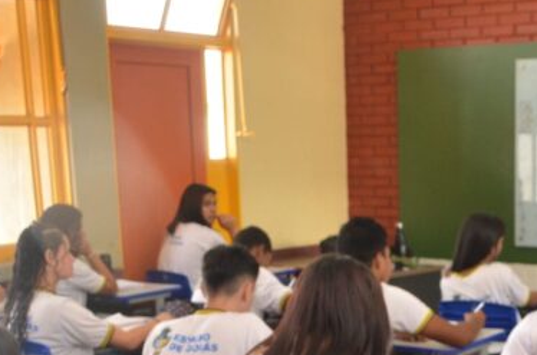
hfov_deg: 26.3
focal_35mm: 74
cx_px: 508
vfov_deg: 17.1
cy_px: 474
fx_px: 1101
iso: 400
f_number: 5.6
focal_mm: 18
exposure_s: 1/60
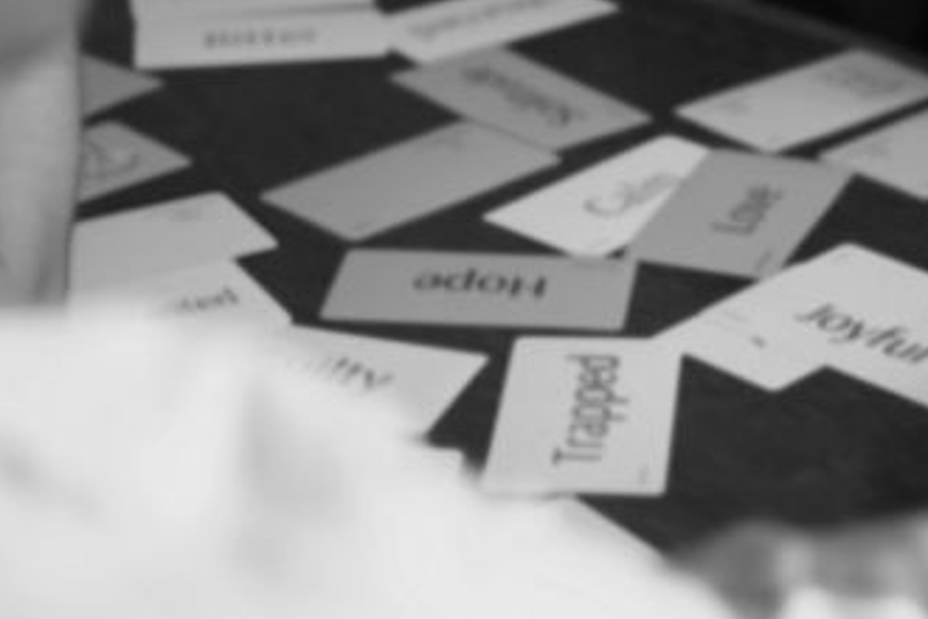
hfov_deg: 18.7
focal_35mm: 109
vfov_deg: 12.6
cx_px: 624
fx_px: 2810
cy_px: 267
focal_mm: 50
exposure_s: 1/100
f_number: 1.8
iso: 400
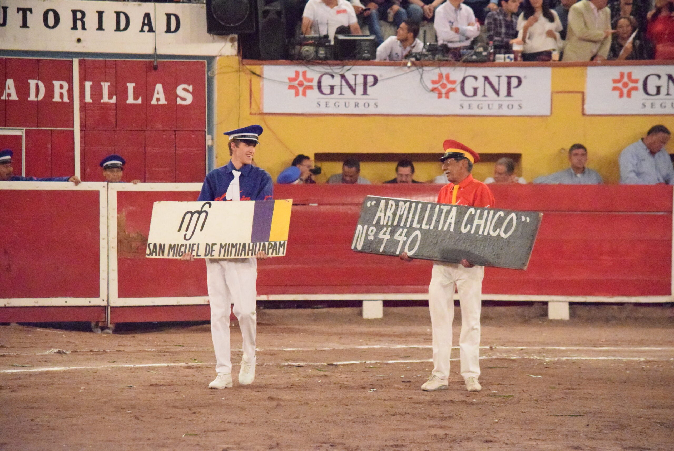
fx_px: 3653
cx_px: 337
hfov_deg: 10.5
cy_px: 226
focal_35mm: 195
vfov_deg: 7.1
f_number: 4.8
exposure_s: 1/200
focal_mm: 130
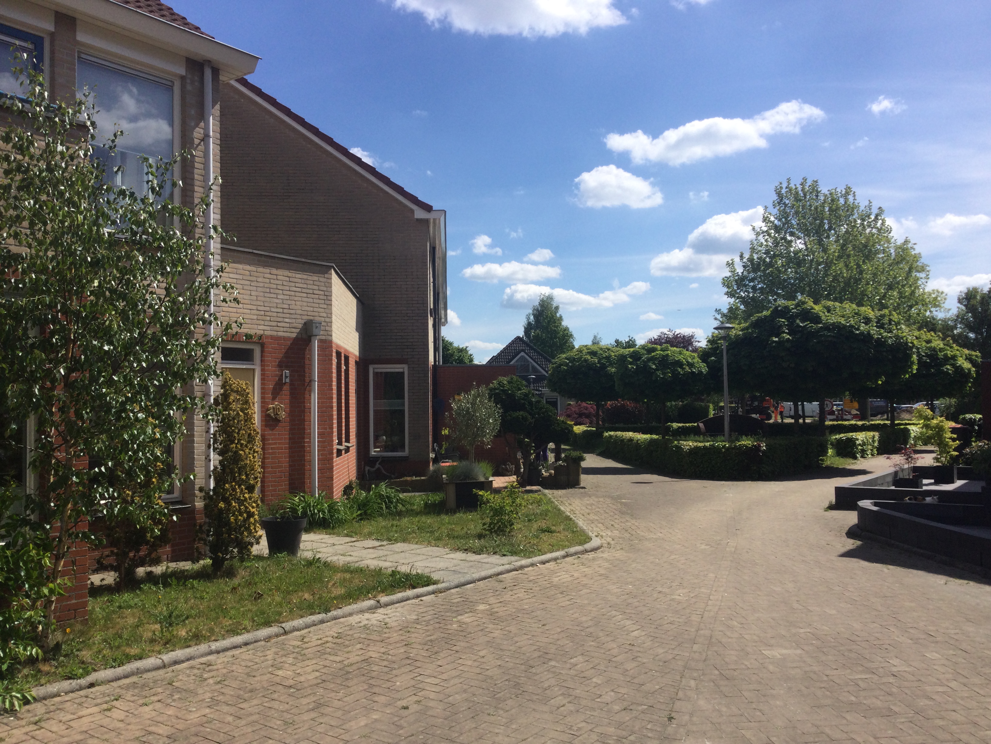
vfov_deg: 45.4
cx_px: 496
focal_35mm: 31
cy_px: 372
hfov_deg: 58.4
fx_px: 887
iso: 25
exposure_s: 1/1481
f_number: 2.4
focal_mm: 3.3
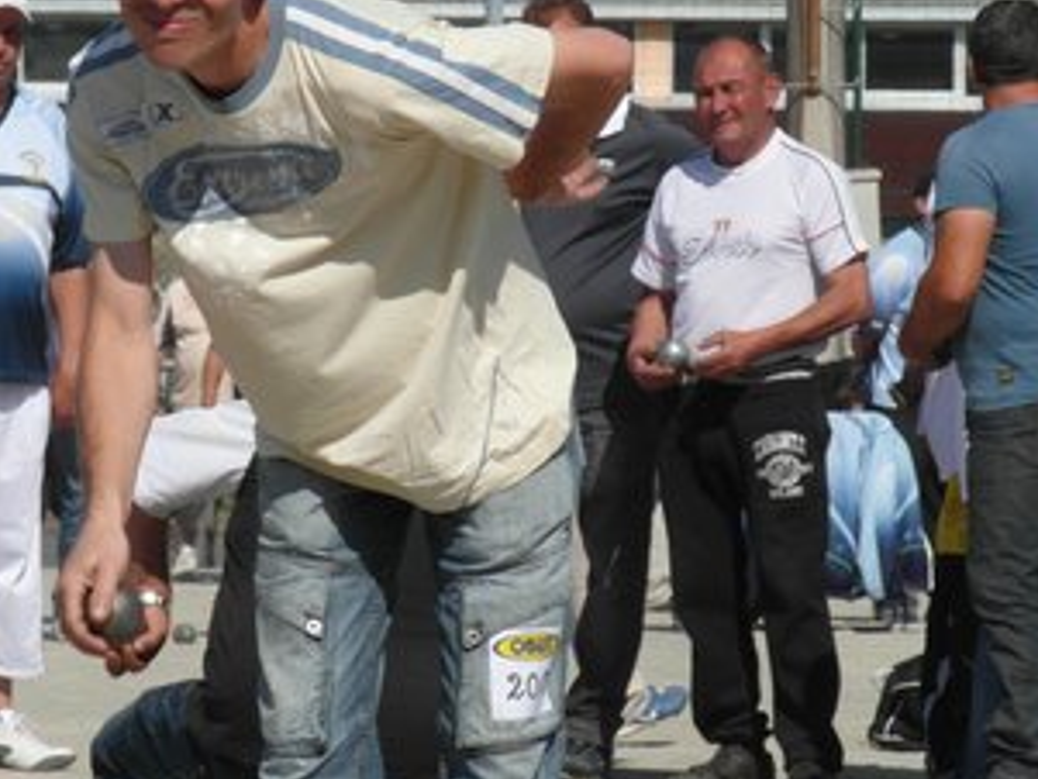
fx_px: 14639
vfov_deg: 3.0
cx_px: 379
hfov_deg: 4.1
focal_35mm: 488
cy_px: 310
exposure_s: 1/500
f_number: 7
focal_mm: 49.7
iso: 80
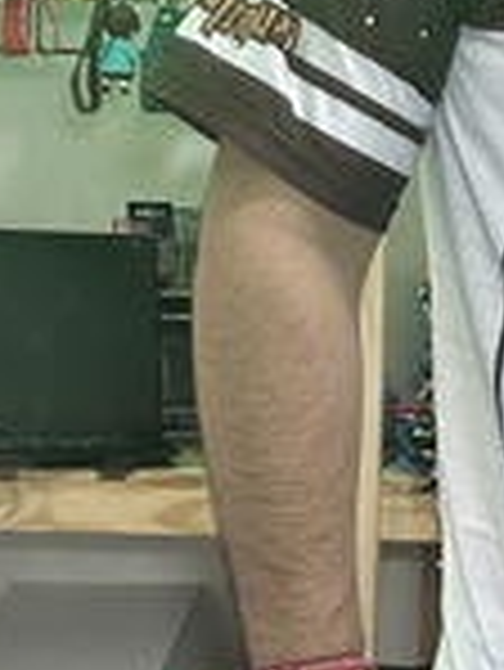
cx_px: 846
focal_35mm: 107
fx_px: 2074
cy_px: 407
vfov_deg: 18.3
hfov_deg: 12.8
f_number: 1.9
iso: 320
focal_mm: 2.69
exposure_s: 1/25
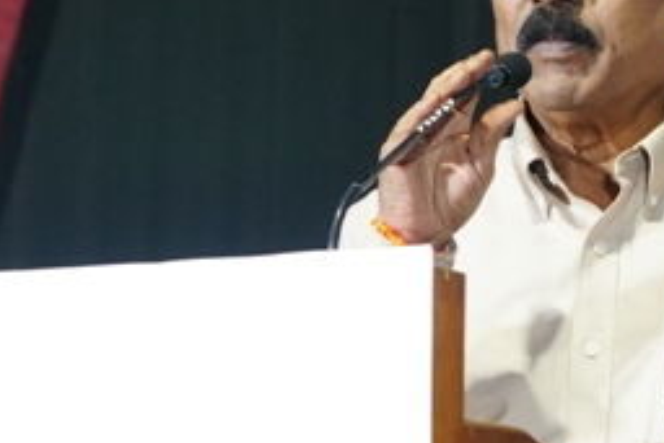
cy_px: 198
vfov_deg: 3.5
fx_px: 7234
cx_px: 200
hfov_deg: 5.3
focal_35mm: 392
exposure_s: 1/160
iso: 2000
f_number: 4
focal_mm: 105
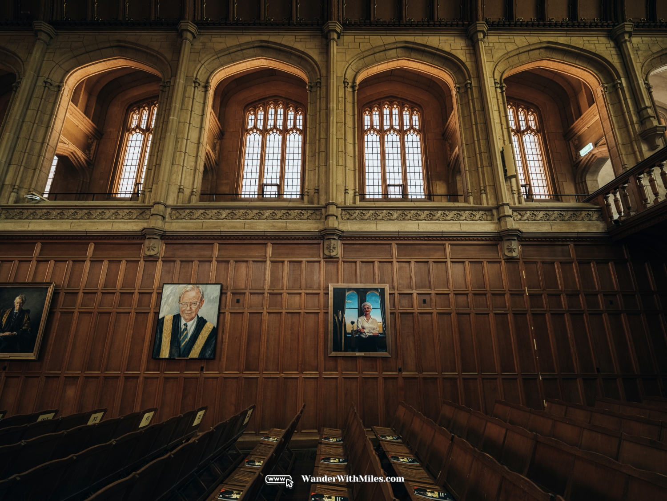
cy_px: 250
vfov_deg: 71.6
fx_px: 347
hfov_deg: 87.8
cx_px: 334
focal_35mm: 18
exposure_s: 1/18
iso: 800
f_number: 4
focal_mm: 22.8
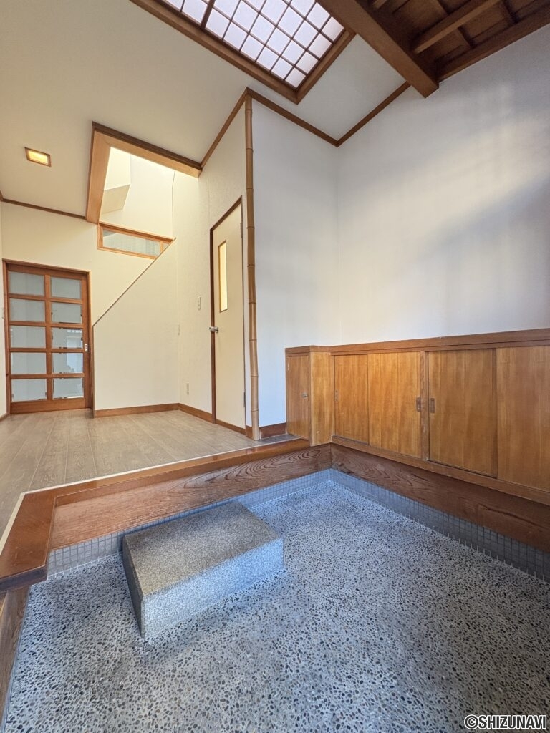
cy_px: 366
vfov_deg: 102.1
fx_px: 297
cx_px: 275
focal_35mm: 14
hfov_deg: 85.7
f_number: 2.2
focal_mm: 2.22
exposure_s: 1/60
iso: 320
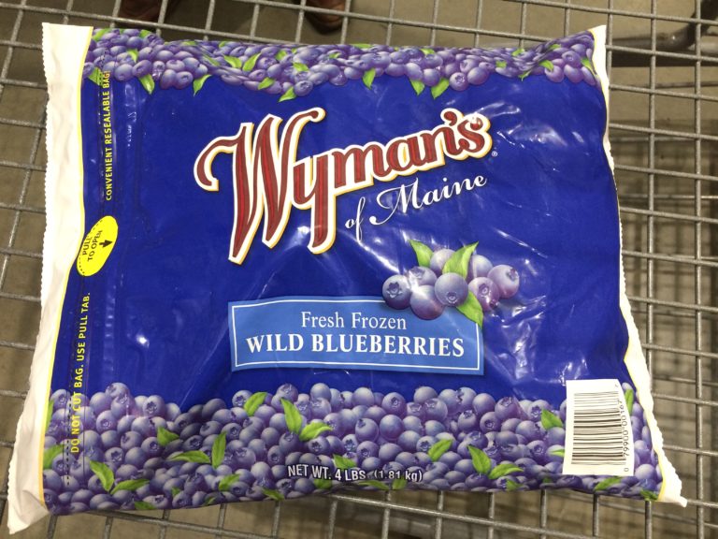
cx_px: 359
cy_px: 270
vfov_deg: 48.2
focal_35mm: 29
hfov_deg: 61.7
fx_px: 602
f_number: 2.2
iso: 80
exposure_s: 1/30
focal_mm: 4.15
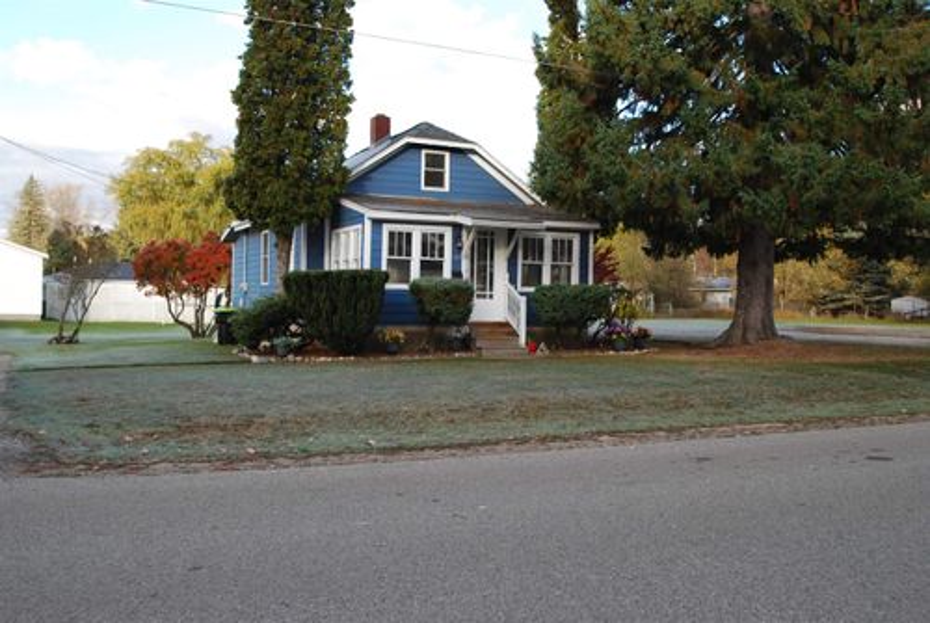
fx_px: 931
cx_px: 465
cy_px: 312
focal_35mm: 36
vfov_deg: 37.0
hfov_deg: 53.1
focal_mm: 24
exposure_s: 1/125
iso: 180
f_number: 5.6
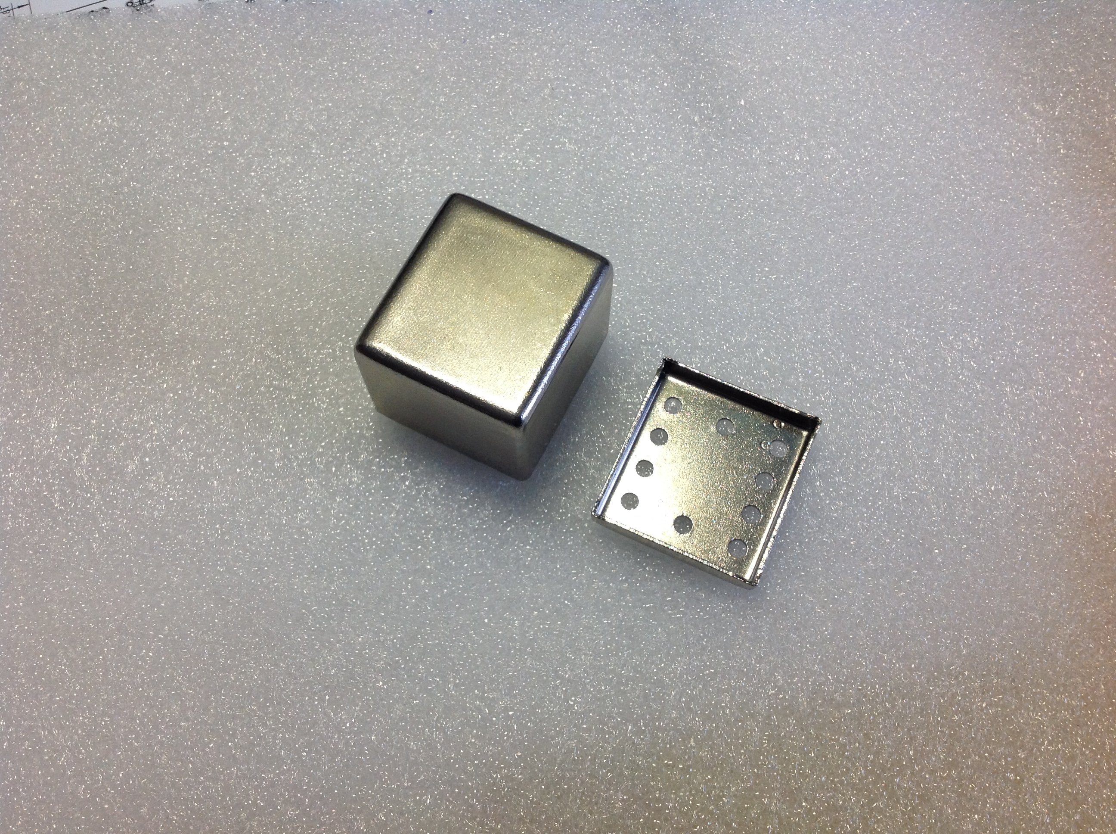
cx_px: 558
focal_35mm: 35
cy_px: 417
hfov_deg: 52.7
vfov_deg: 40.6
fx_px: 1127
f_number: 2.4
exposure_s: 1/100
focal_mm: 4.28
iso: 64
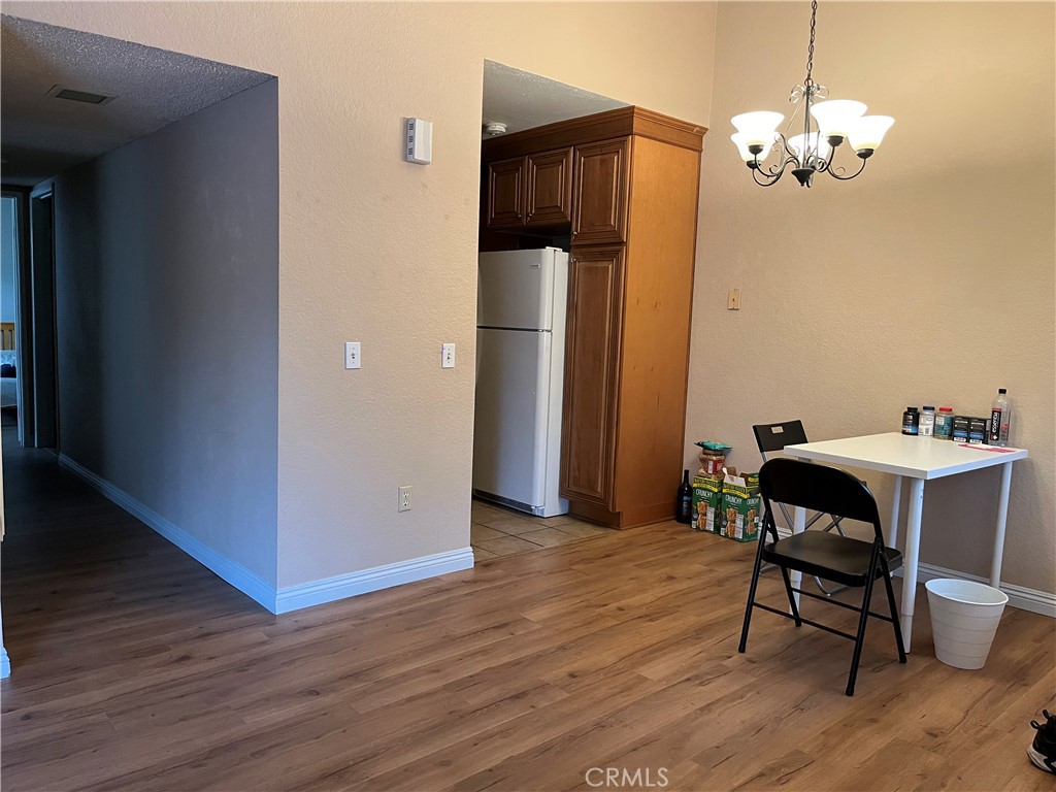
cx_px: 528
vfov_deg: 53.1
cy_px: 396
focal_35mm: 26
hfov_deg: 67.3
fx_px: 793
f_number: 1.6
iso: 400
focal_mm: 5.1
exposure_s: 1/60
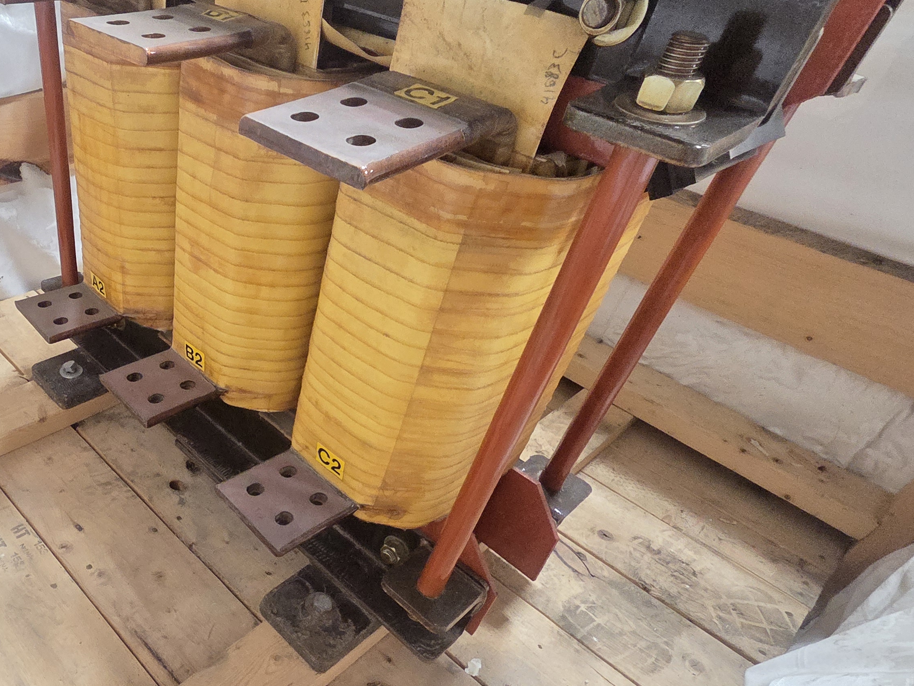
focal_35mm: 23
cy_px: 437
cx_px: 224
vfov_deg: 58.0
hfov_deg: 68.9
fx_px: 607
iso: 320
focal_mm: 2.2
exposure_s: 1/60
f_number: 2.2
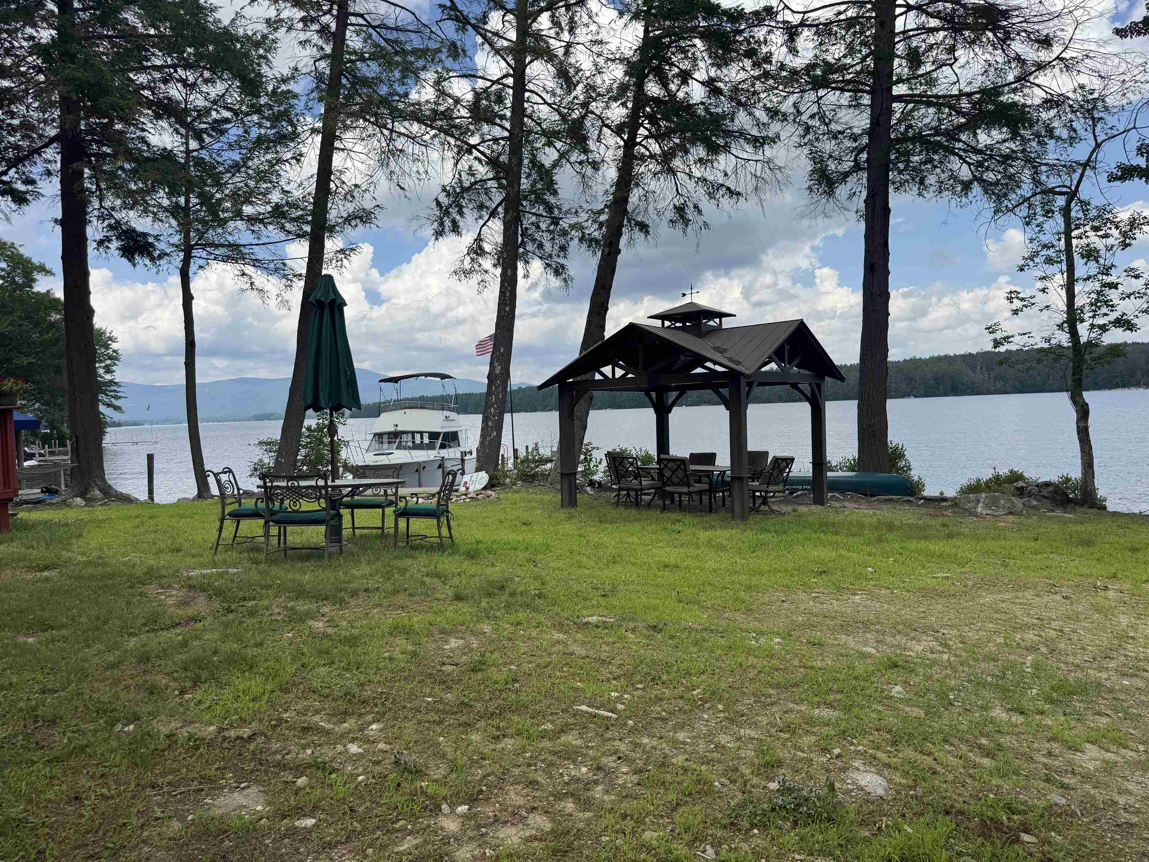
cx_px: 574
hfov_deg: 71.6
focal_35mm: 24
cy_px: 431
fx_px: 797
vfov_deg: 56.8
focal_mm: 6.76
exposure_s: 1/4310
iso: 80
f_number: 1.78
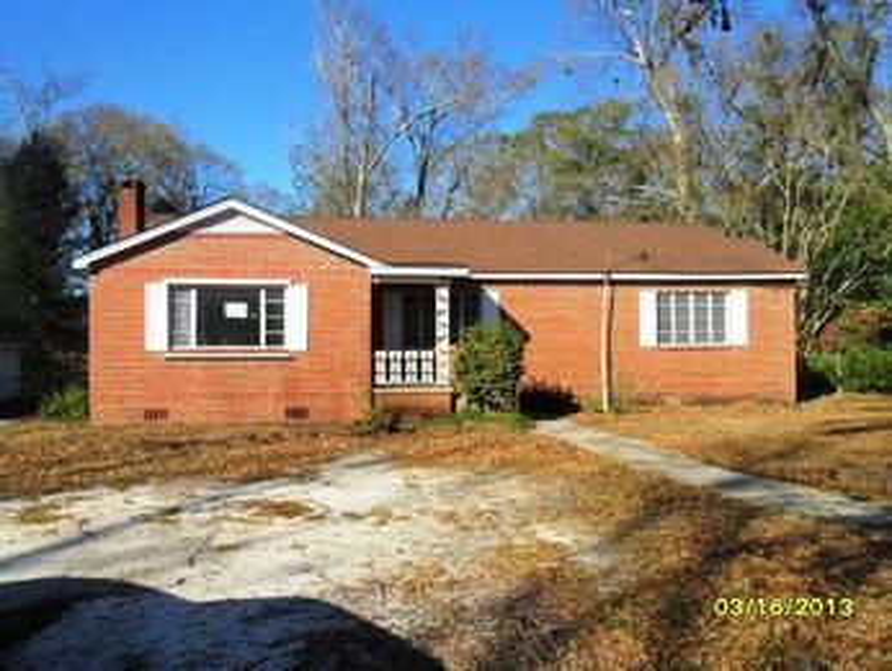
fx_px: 825
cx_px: 446
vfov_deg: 44.2
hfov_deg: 56.8
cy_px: 336
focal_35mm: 32
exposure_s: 1/1000
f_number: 3.7
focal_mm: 5.7
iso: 100
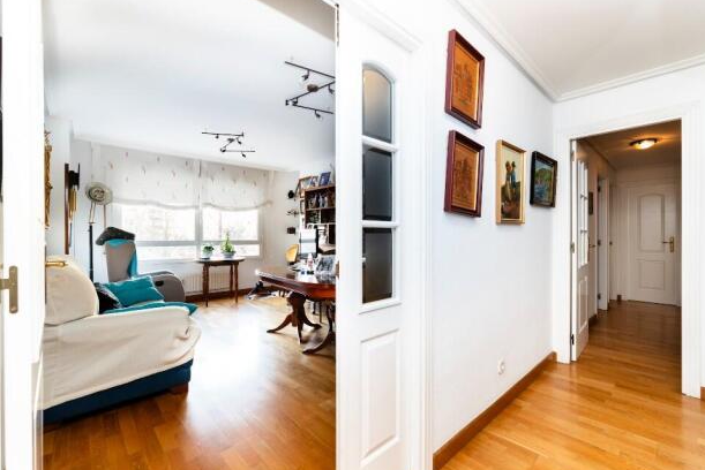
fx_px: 294
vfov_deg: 77.4
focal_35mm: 15
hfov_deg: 100.2
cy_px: 238
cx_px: 377
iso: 100
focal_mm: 14
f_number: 6.3
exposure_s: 1/3
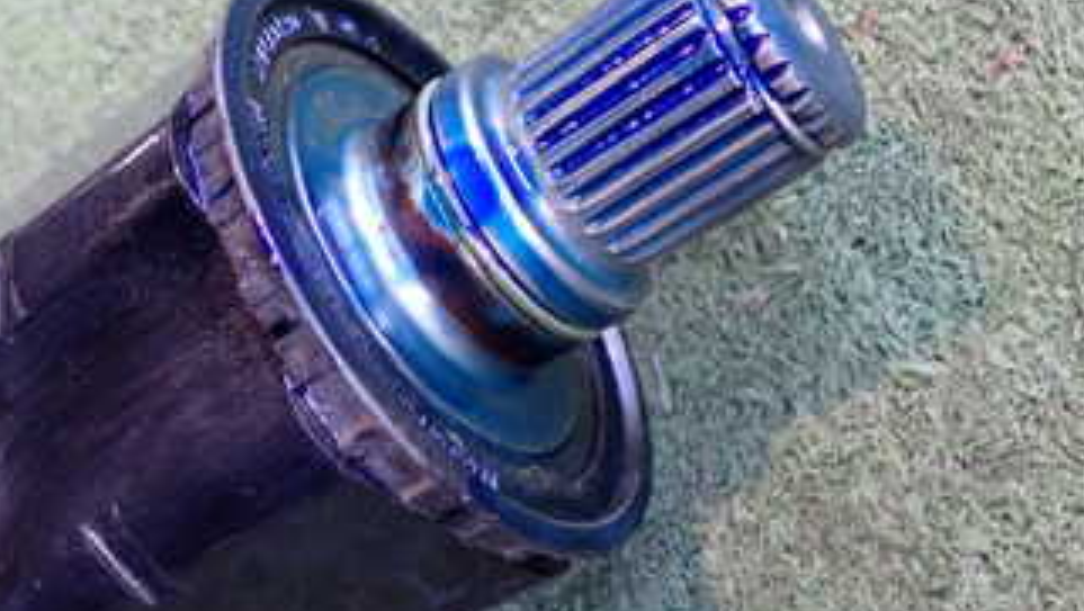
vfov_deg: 19.7
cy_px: 365
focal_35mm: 61
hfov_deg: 33.3
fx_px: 1754
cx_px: 216
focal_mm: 5.4
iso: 320
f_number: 2.3
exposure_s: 1/30
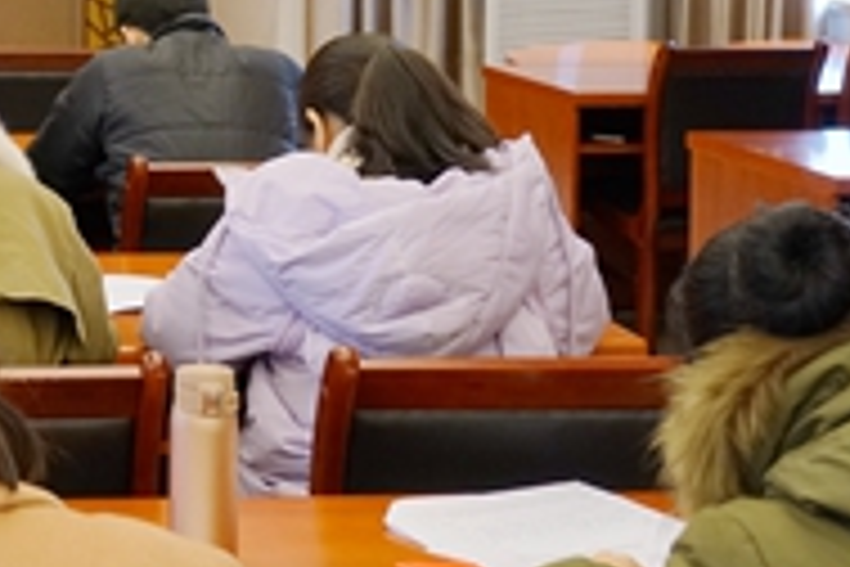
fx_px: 2101
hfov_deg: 20.9
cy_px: -68
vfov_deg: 15.0
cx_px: -243
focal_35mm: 89
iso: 1250
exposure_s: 1/160
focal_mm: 28
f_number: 4
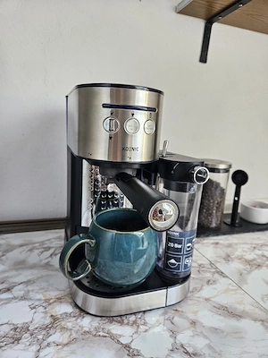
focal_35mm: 23
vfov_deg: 73.9
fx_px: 237
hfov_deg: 58.9
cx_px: 134
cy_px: 179
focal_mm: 5.4
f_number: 1.8
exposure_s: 1/182
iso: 200
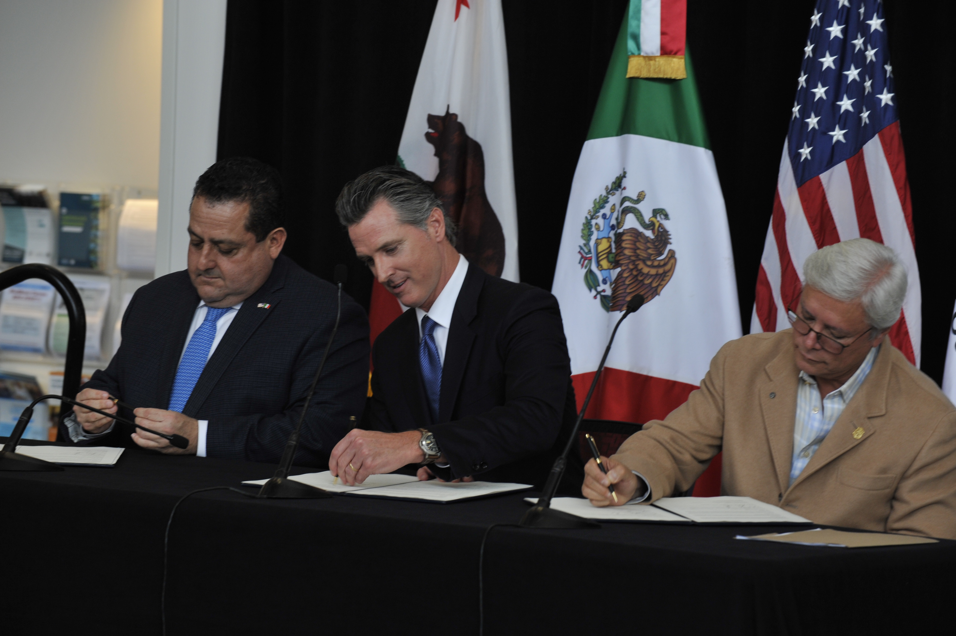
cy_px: 318
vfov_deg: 10.1
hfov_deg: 15.2
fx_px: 3583
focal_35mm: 135
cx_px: 478
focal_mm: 135
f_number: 6.3
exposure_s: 1/60
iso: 800
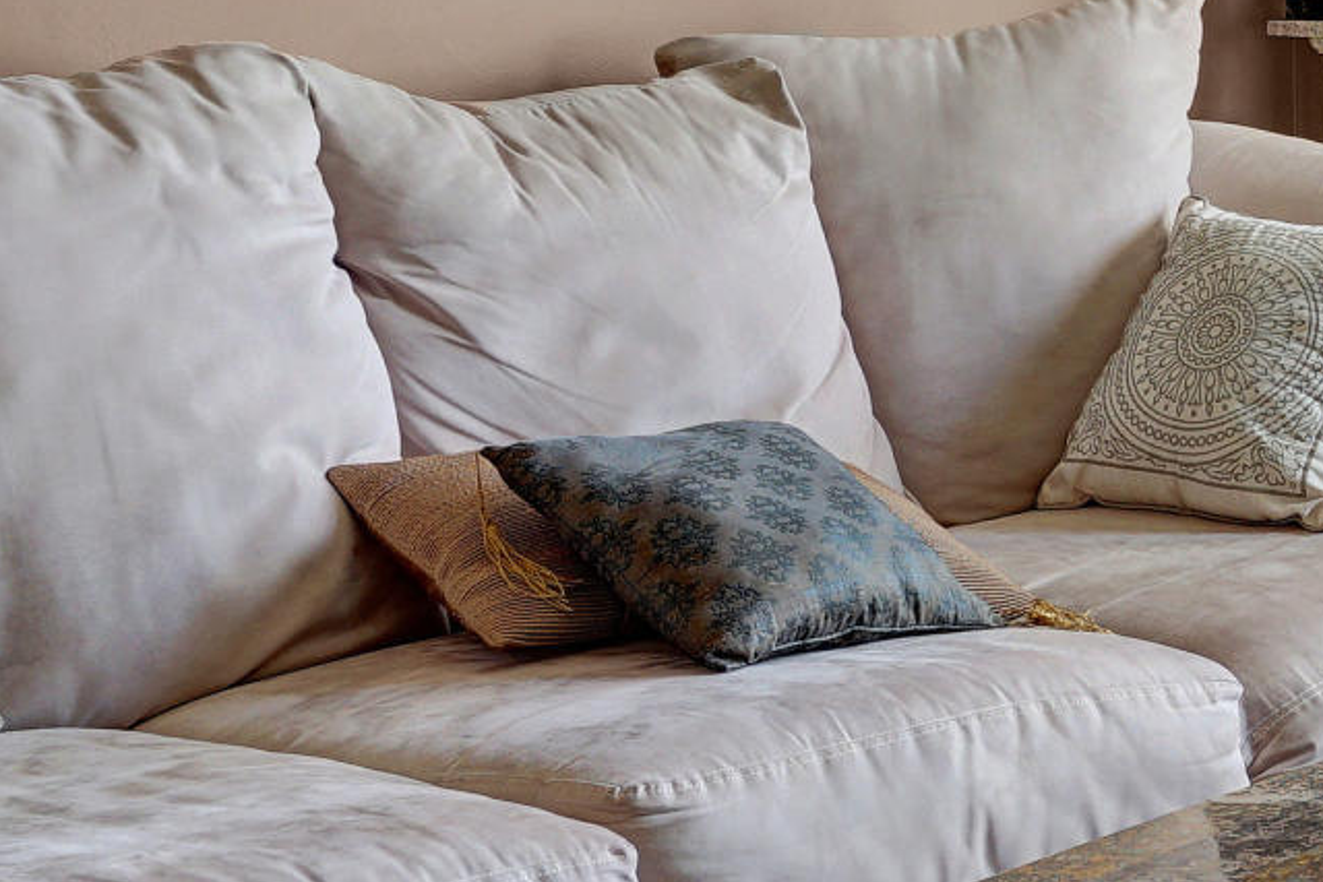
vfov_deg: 17.9
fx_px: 2757
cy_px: 56
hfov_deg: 22.0
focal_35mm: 75
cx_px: 2022
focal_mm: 16
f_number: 8
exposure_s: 1/25
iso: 200
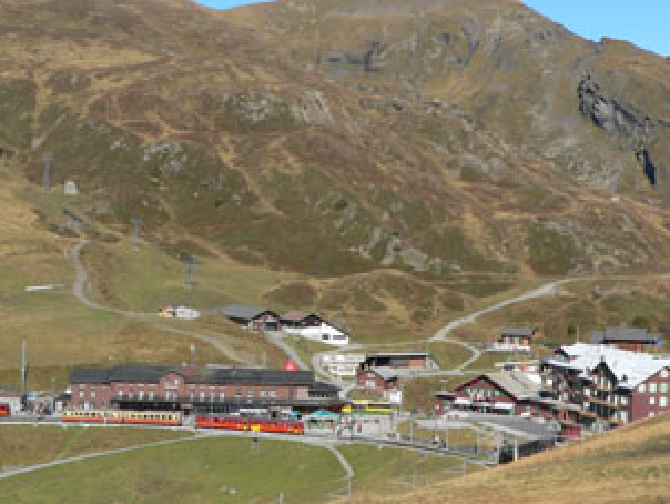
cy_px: 240
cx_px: 288
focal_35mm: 82
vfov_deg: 18.0
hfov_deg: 23.8
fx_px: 1588
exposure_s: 1/500
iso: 80
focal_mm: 9.1
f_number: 4.6
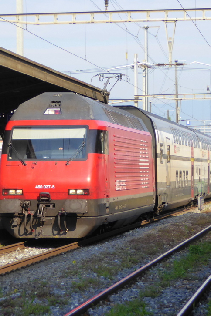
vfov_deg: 11.2
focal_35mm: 184
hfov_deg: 7.5
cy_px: 162
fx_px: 1618
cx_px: 58
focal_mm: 17.5
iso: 125
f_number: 5
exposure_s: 1/200
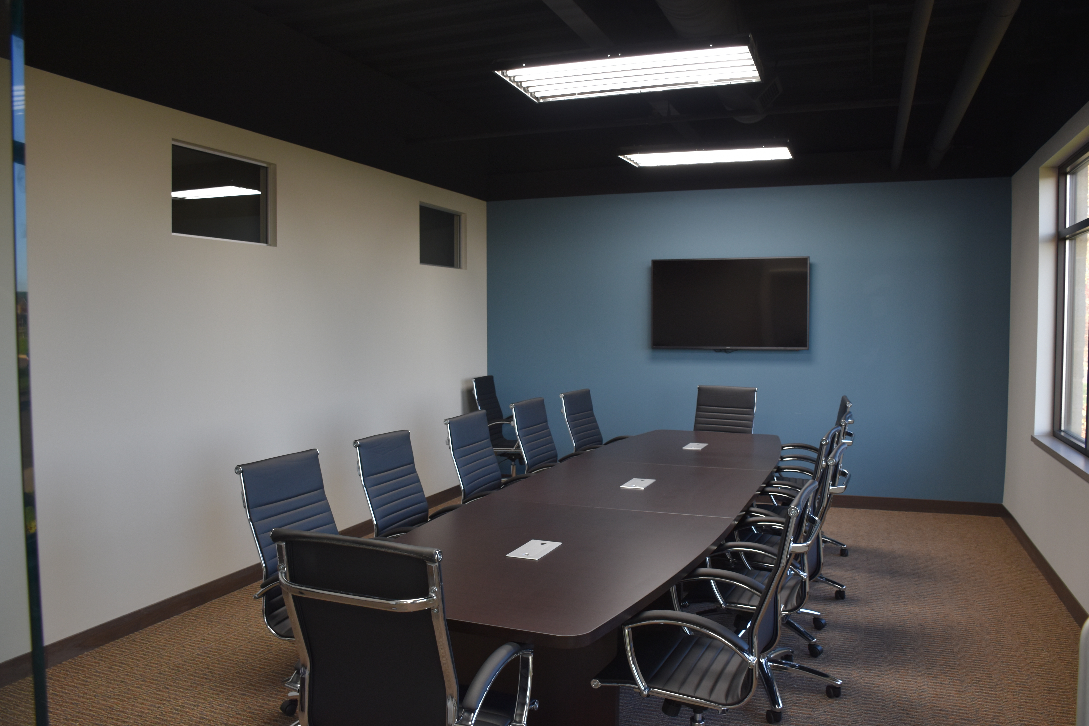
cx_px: 544
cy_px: 363
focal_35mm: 27
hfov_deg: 67.4
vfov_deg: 47.9
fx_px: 817
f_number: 4.5
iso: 400
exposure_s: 1/80
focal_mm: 18
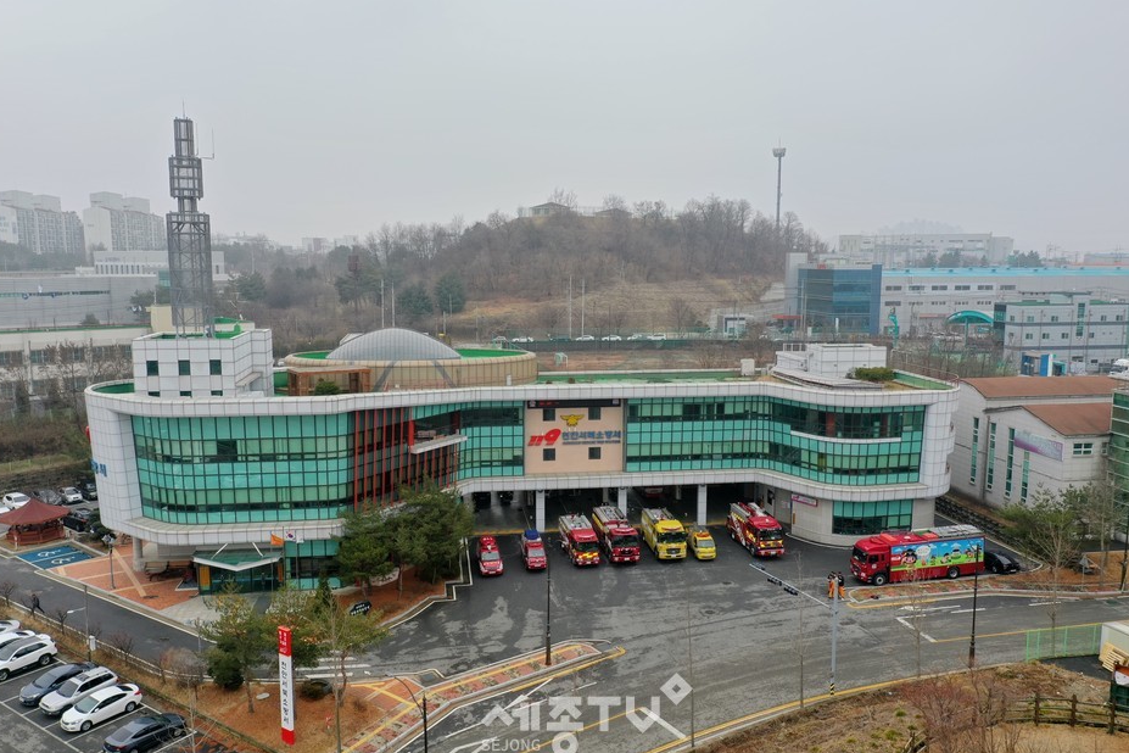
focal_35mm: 29
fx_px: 909
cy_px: 386
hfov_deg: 63.7
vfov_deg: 45.0
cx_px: 569
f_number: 4.5
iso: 100
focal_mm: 10.26
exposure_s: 1/120
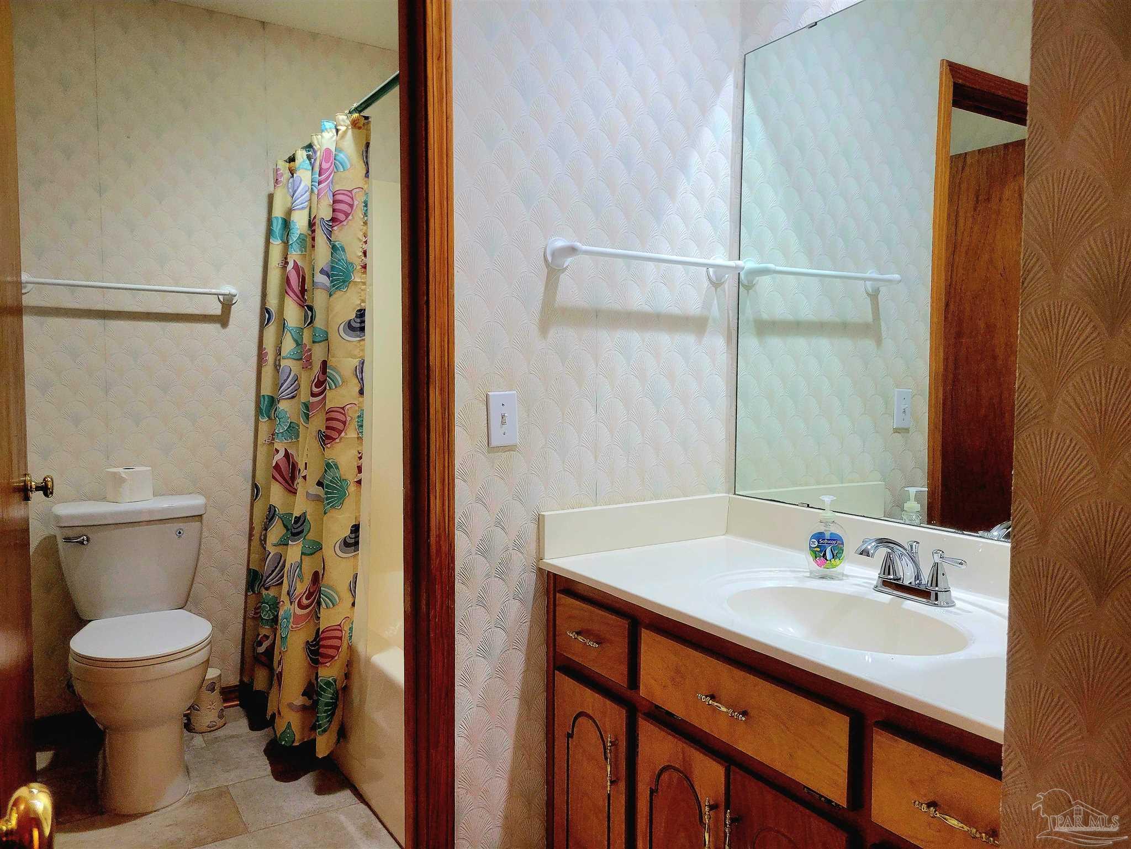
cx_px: 566
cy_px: 424
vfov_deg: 53.1
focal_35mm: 26
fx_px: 849
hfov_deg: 67.3
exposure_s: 1/60.2
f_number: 1.8
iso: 250
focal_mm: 5.4
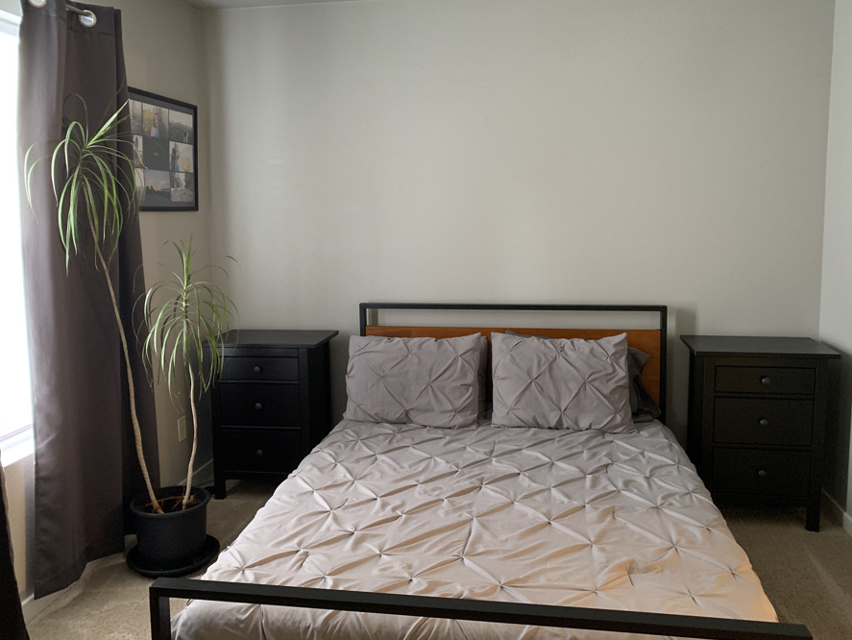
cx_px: 426
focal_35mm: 30
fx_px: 739
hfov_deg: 59.9
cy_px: 302
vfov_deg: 46.8
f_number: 1.8
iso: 500
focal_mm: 4.25
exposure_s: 1/30
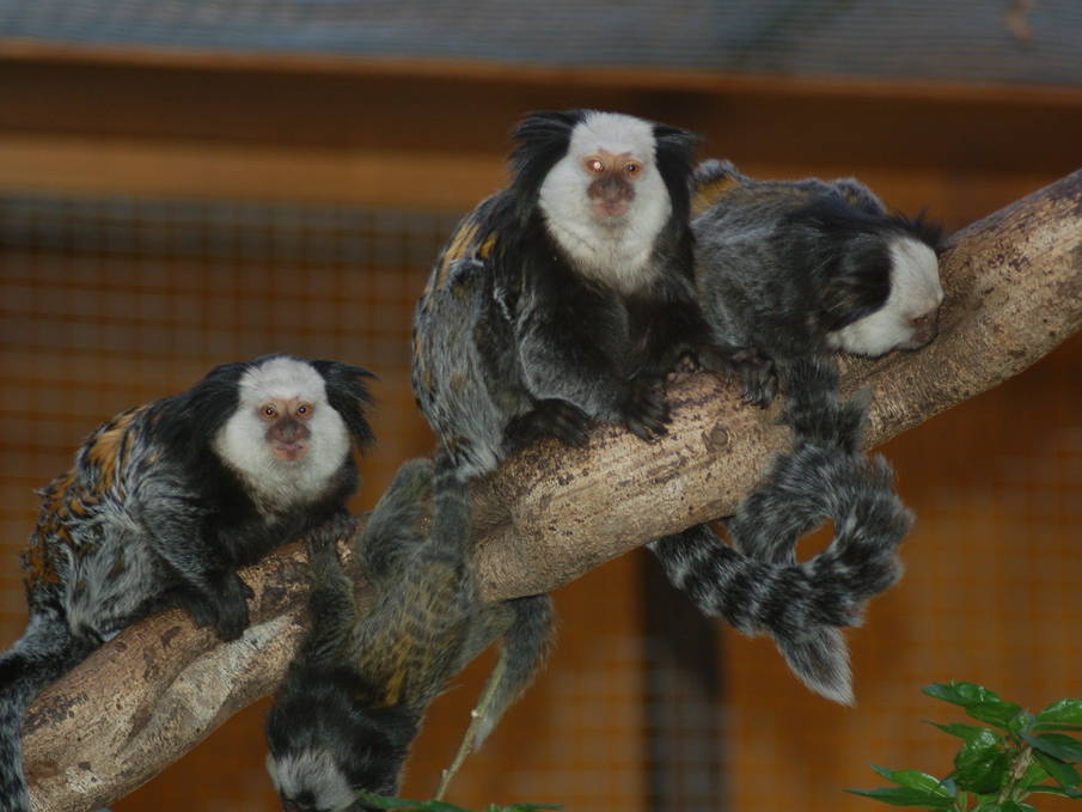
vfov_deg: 7.5
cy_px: 406
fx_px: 6221
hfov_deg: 9.9
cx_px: 545
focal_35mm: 199
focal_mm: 122
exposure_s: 1/60
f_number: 4.2
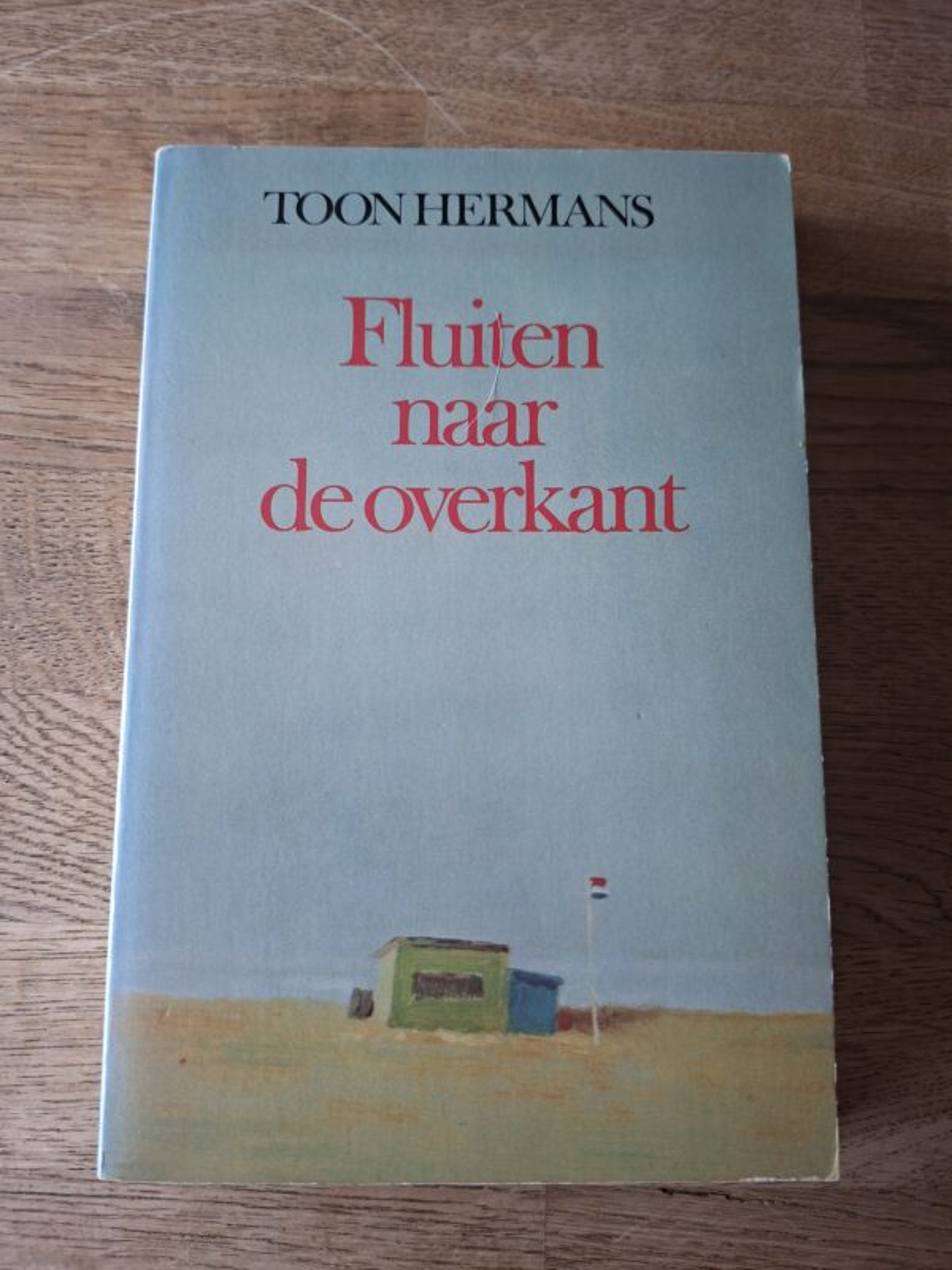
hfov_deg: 58.9
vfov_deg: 73.9
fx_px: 843
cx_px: 476
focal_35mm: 23
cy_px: 635
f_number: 1.8
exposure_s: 1/24
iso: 400
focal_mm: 5.54
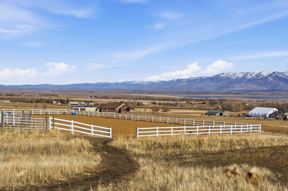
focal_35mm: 48
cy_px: 96
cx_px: 144
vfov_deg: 28.0
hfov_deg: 41.1
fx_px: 384
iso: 100
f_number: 8
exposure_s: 1/8000
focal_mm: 48
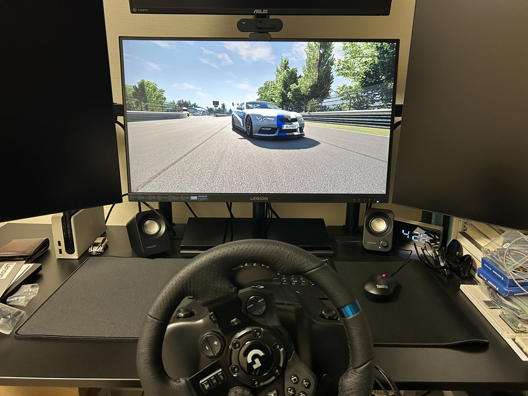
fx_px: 397
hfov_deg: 67.3
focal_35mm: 26
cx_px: 264
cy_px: 198
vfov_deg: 53.1
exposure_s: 1/60
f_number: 1.5
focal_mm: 5.7
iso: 200
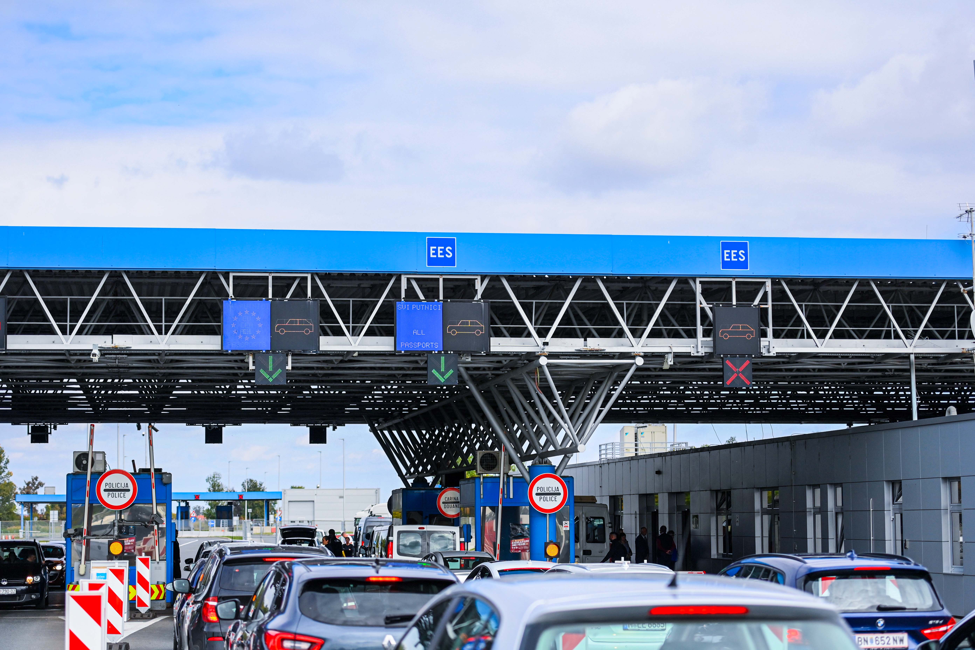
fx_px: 1896
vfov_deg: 19.5
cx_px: 488
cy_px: 325
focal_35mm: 70
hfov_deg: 28.8
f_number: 2.8
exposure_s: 1/8000
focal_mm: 70
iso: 500
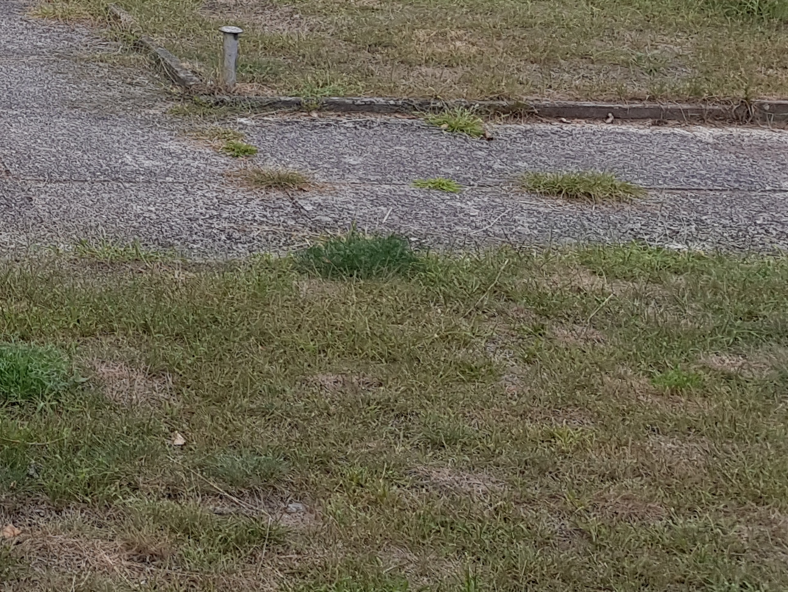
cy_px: -188
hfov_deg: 20.6
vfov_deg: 17.1
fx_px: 1844
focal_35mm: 81
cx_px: -392
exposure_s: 1/100
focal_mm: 4.2
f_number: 1.7
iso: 50
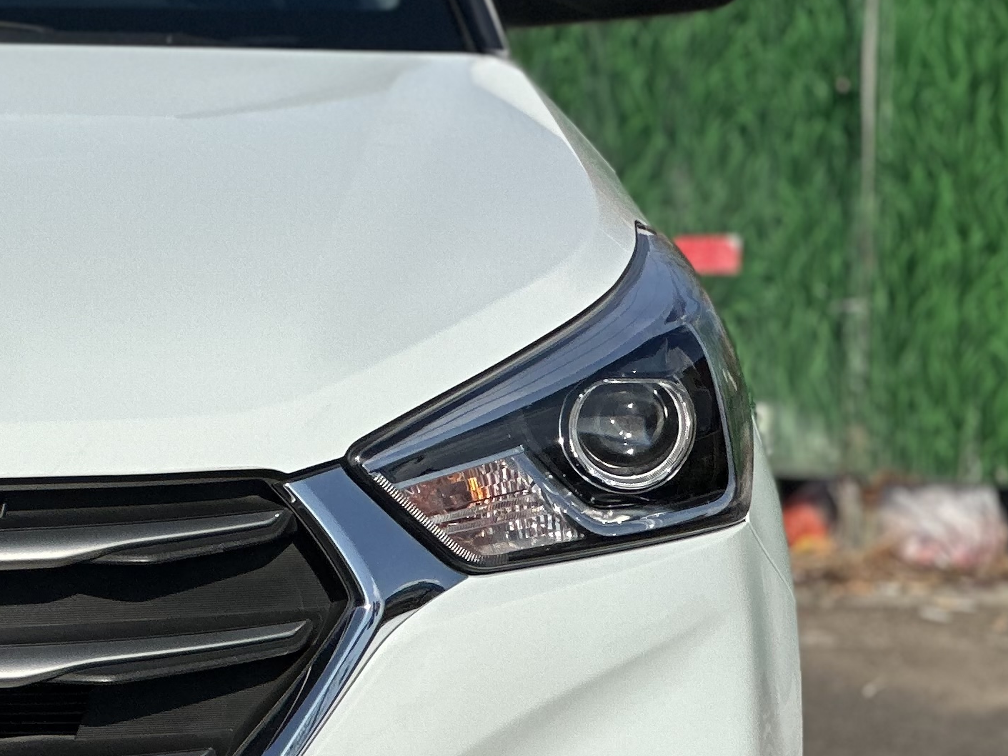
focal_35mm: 220
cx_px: -369
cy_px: 458
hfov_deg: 8.8
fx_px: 6406
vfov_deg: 6.8
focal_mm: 9
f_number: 2.8
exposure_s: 1/1876
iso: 32
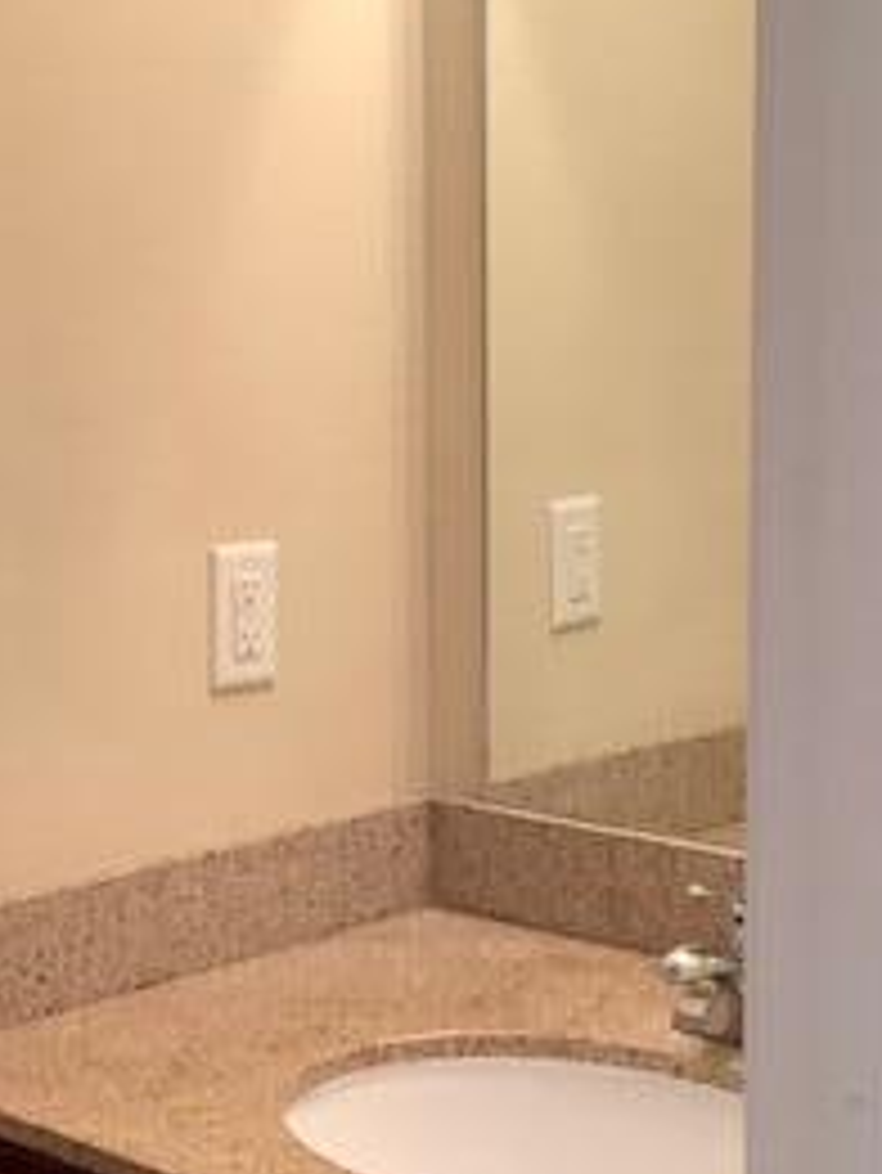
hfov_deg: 19.3
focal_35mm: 76
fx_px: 2580
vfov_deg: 25.6
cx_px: 207
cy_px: 742
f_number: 2.4
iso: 200
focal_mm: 3.3
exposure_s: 1/60
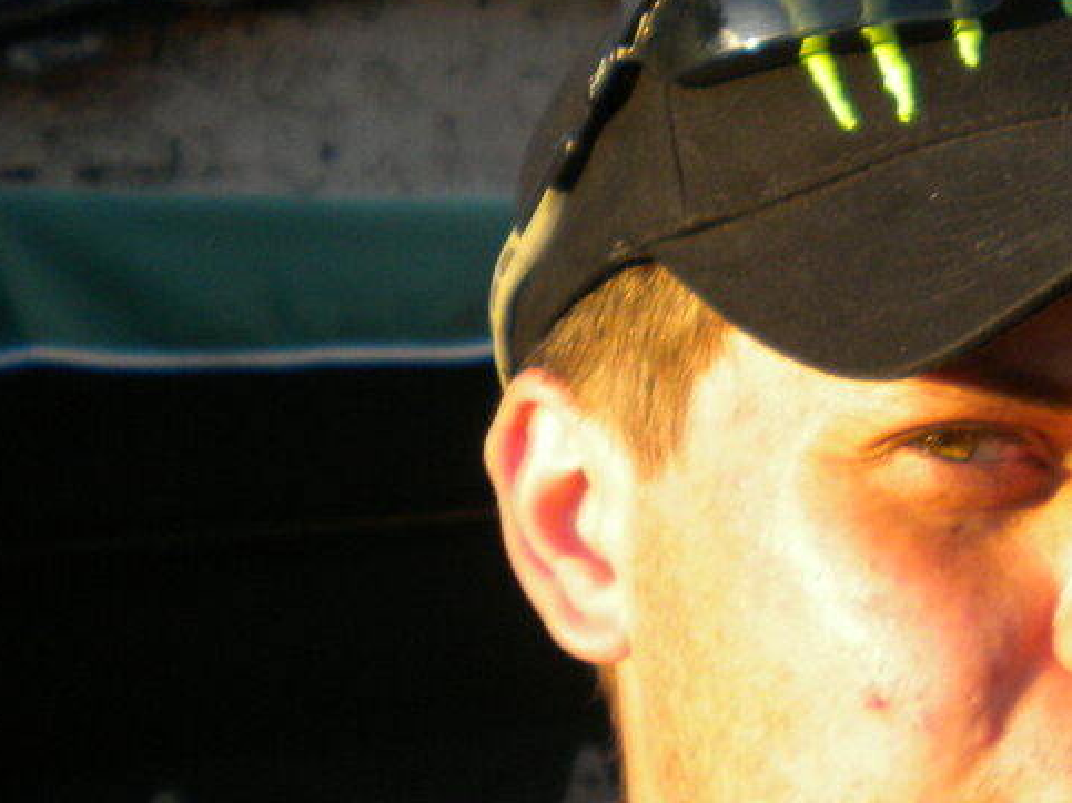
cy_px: 257
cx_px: 1174
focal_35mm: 87
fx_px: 2694
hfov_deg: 21.4
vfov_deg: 16.9
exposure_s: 1/428
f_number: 3.1
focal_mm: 6.3
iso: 130
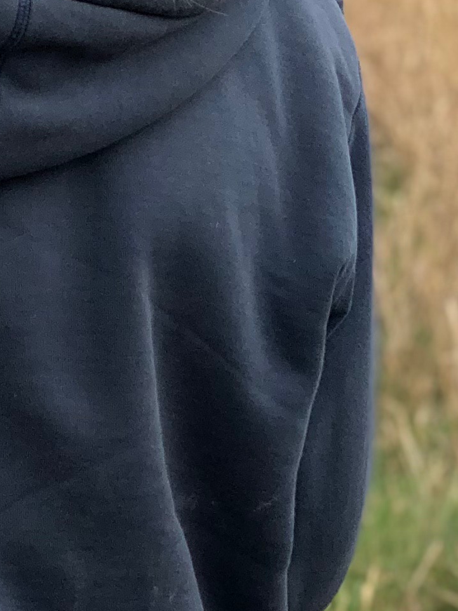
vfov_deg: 8.8
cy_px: -373
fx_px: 3847
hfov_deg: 6.7
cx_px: -360
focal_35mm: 218
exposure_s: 1/484
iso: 16
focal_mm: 6
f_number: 2.4
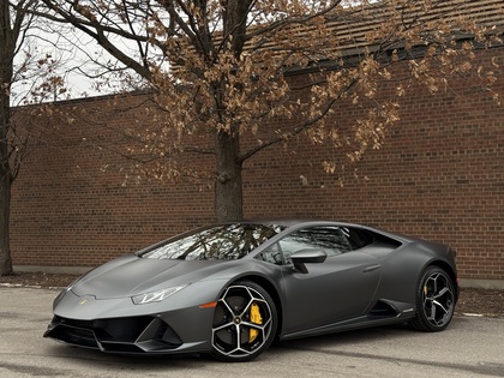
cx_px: 252
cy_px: 189
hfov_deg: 39.7
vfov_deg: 30.3
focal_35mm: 48
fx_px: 699
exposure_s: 1/636
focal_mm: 6.76
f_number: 1.78
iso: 80
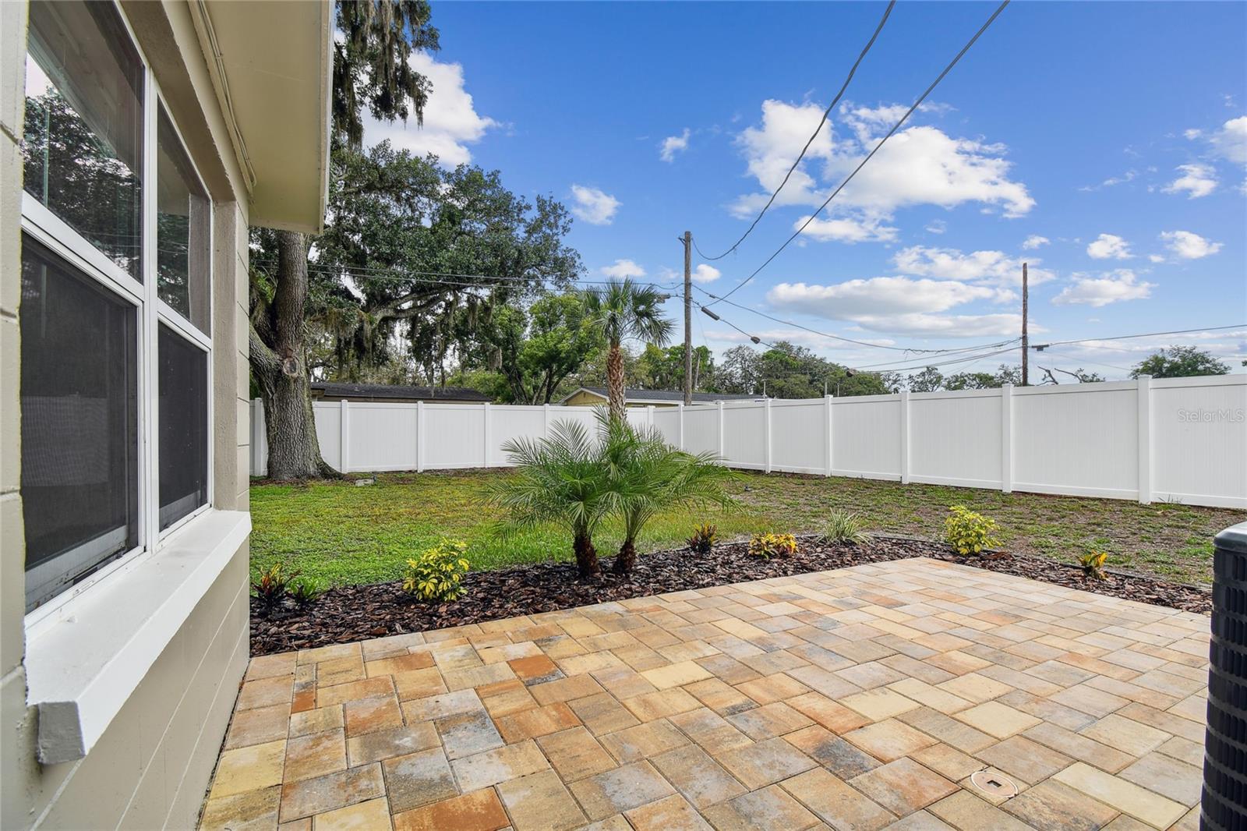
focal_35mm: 15
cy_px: 416
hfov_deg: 100.4
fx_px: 519
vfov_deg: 77.3
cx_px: 624
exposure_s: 1/30
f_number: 7.1
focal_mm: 10
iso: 100
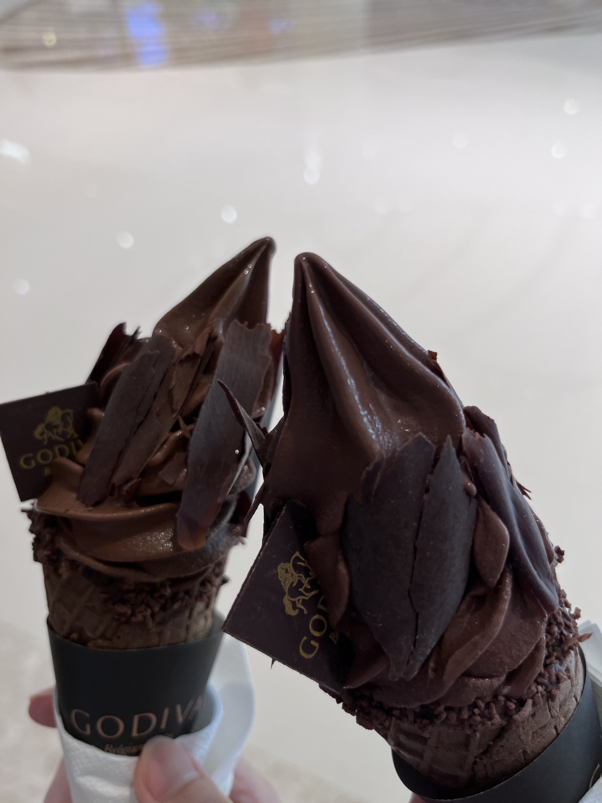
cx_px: 301
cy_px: 402
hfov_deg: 53.1
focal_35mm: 26
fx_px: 603
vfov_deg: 67.3
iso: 40
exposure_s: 1/100
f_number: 1.6
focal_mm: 5.1
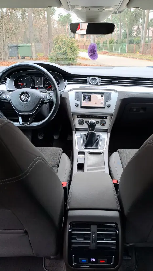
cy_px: 138
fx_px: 202
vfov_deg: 67.9
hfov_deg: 41.4
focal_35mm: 28
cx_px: 89
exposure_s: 1/25
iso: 50
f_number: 1.8
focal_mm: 4.65
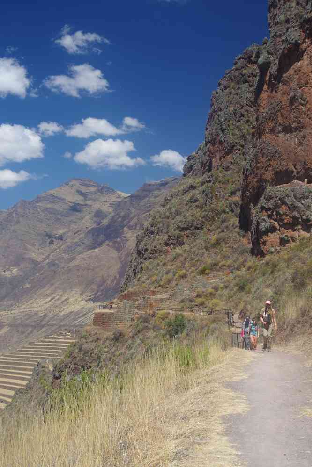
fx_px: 643
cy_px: 234
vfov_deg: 40.0
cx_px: 156
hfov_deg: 27.3
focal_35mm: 50
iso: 200
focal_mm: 33
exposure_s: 1/80
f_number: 11
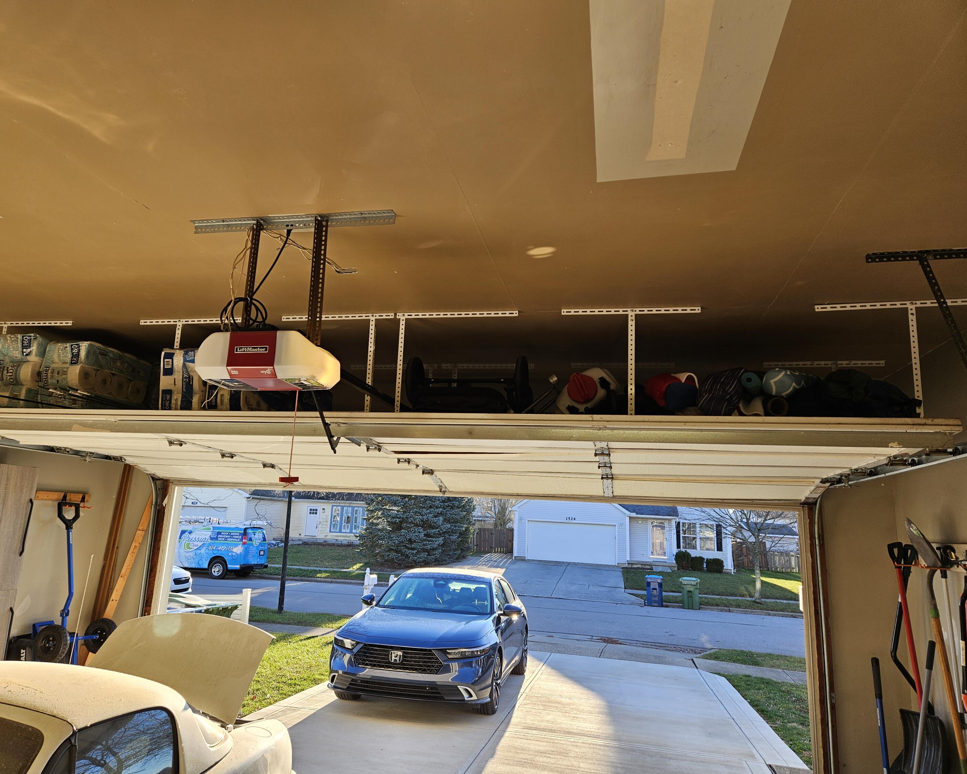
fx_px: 687
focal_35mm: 24
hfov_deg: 70.2
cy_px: 387
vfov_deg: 58.8
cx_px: 459
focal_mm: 5.4
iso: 25
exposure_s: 1/207
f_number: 1.8
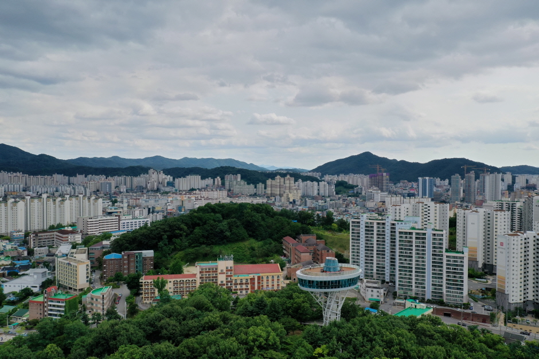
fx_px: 419
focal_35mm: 28
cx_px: 270
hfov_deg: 65.5
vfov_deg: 46.4
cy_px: 180
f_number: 5.6
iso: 100
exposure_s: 1/320
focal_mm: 10.26
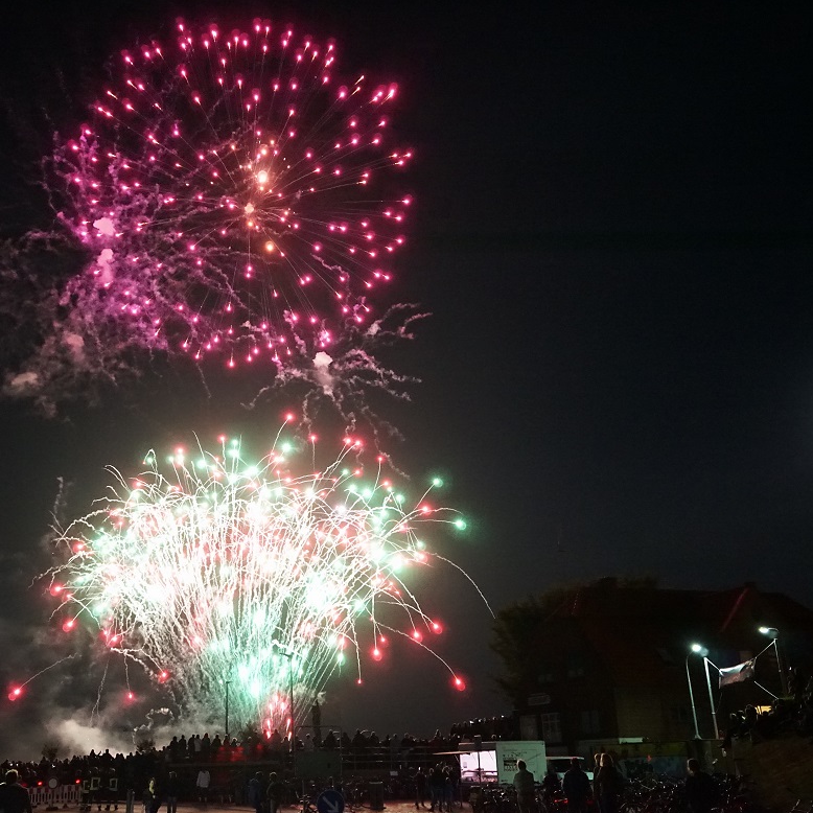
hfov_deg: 43.4
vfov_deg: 43.9
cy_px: 416
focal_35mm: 38
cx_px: 293
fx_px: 1010
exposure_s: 1/60
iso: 12800
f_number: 3.5
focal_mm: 29
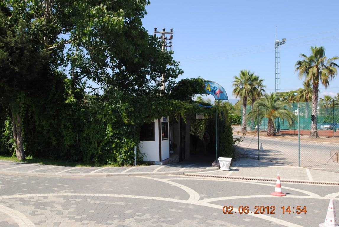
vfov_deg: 37.0
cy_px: 114
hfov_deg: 53.1
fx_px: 339
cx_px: 170
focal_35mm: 36
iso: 100
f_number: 7.1
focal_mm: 24
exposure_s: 1/200
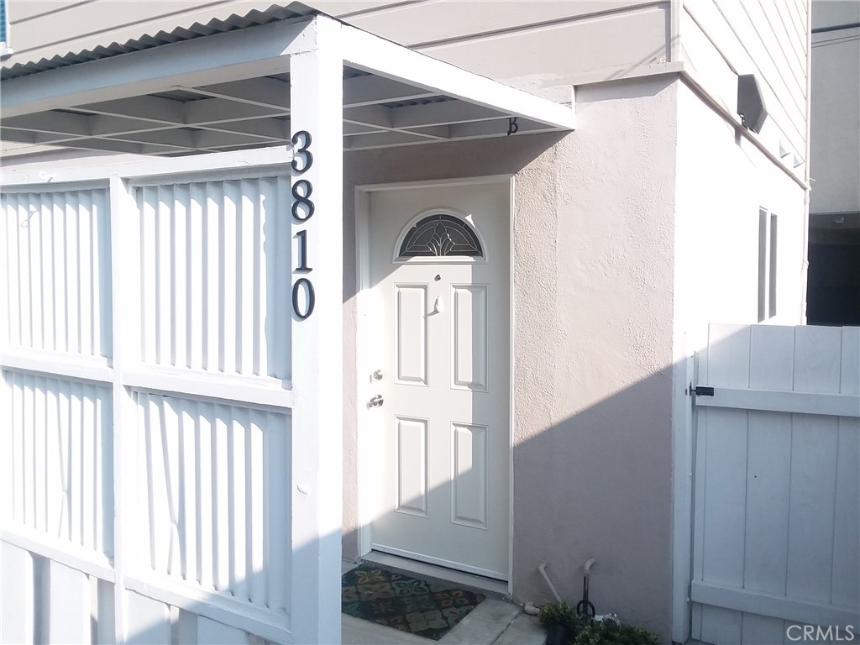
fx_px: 720
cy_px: 322
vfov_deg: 48.2
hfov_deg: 61.7
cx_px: 430
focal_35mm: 29
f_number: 1.9
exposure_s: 1/717
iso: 40
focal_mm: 2.47
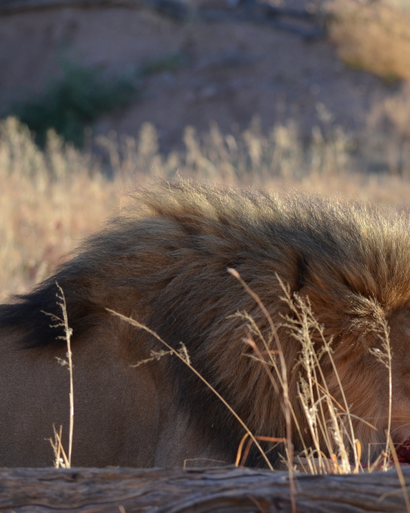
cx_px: 303
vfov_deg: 4.9
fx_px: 6050
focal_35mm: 399
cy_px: 233
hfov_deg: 3.9
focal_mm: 165
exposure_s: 1/500
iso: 400
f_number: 5.6
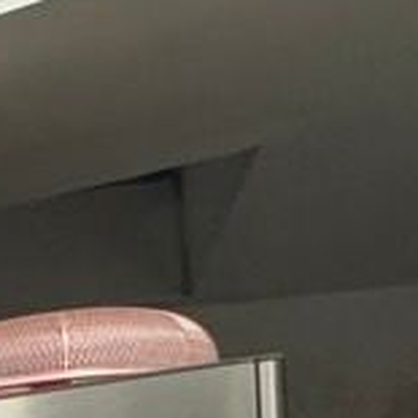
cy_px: 666
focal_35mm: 82
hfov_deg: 10.9
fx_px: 1120
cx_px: -898
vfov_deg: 18.2
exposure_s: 1/100
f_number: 2.2
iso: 250
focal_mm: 2.22
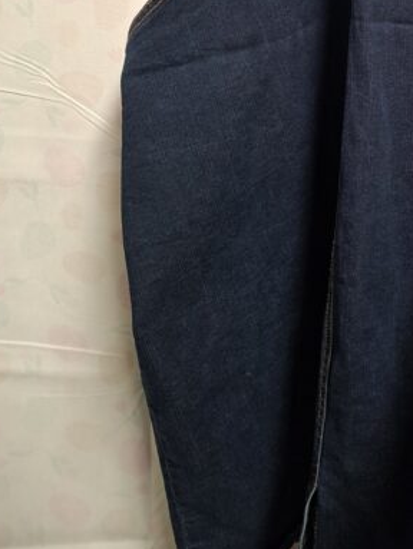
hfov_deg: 28.8
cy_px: 6
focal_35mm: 48
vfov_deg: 35.9
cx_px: 389
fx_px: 762
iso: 320
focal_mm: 5.54
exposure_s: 1/50
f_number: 1.8
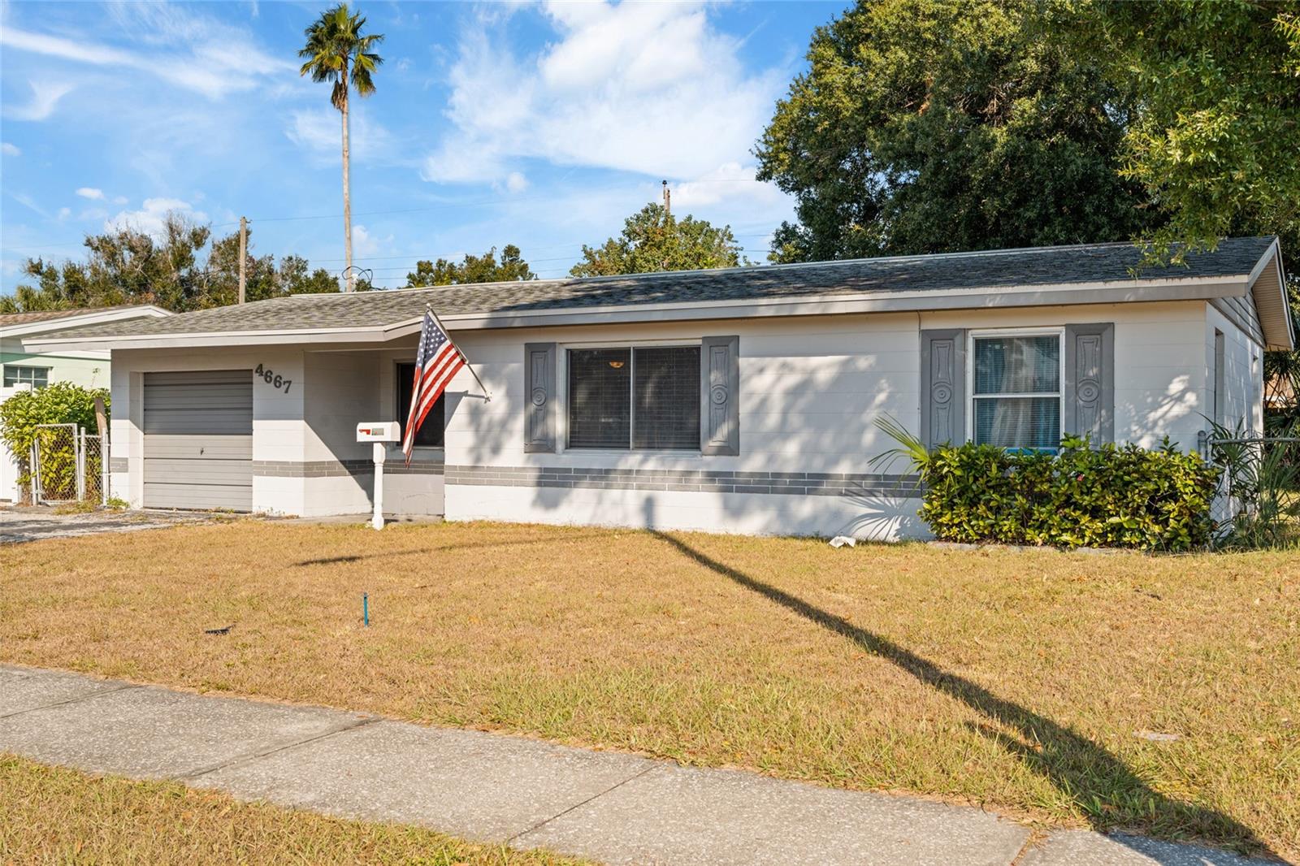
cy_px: 433
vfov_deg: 37.8
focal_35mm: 35
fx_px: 1264
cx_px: 650
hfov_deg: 54.4
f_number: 9
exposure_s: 1/160
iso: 250
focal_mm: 35
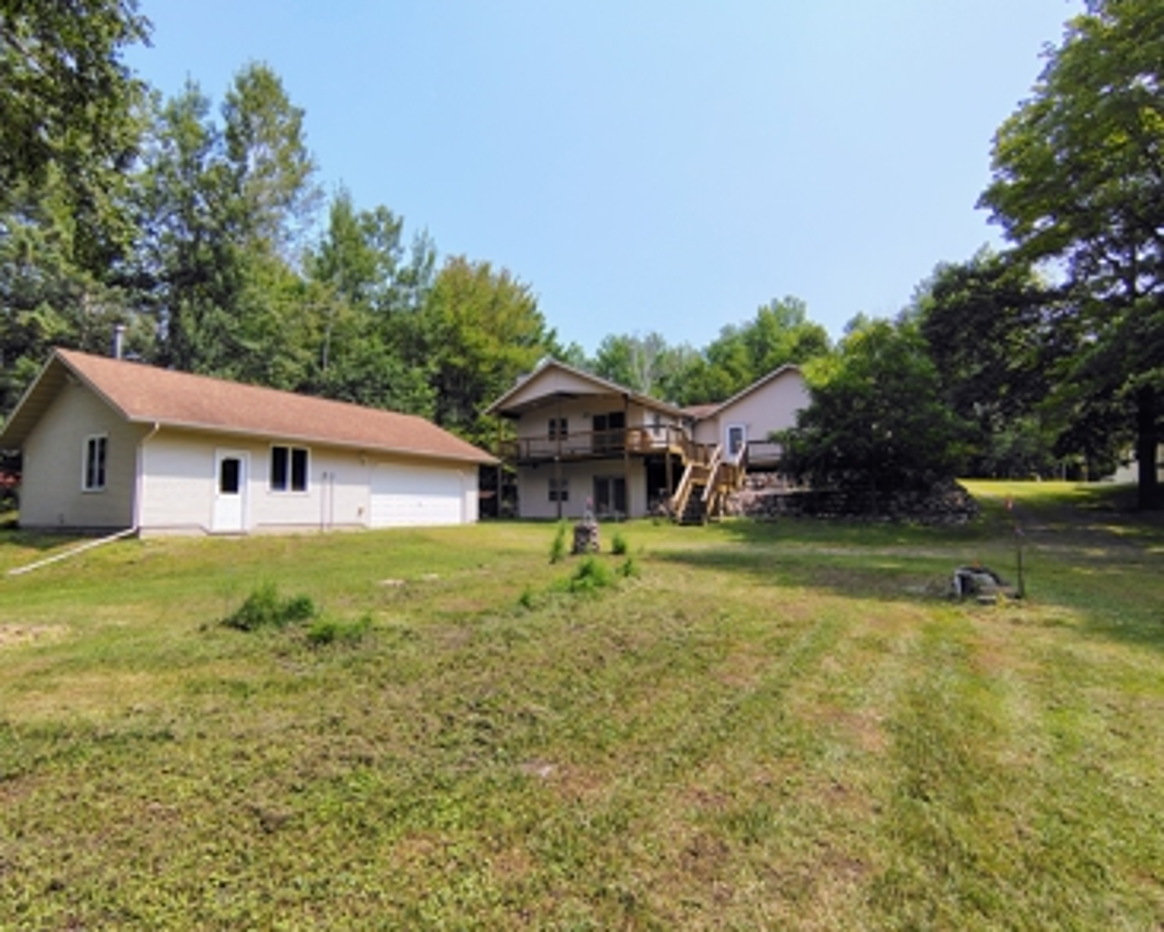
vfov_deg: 77.0
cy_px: 460
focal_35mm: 17
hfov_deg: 89.4
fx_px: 586
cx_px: 536
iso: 100
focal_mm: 2.13
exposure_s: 1/803
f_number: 2.2
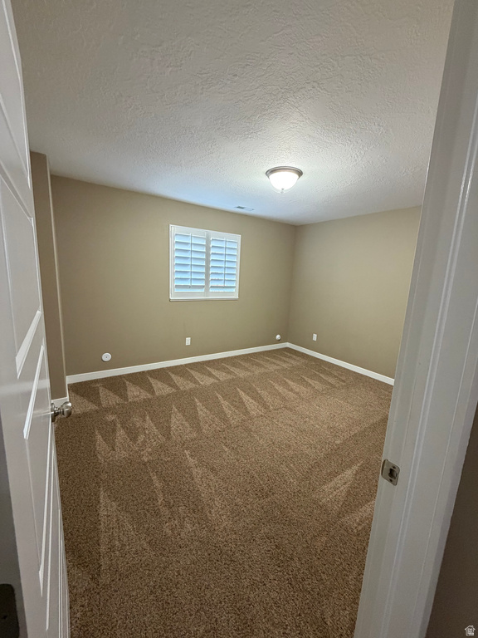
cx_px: 239
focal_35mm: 14
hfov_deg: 85.7
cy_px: 319
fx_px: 258
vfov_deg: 102.1
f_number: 2.2
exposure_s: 1/60
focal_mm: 2.22
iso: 400
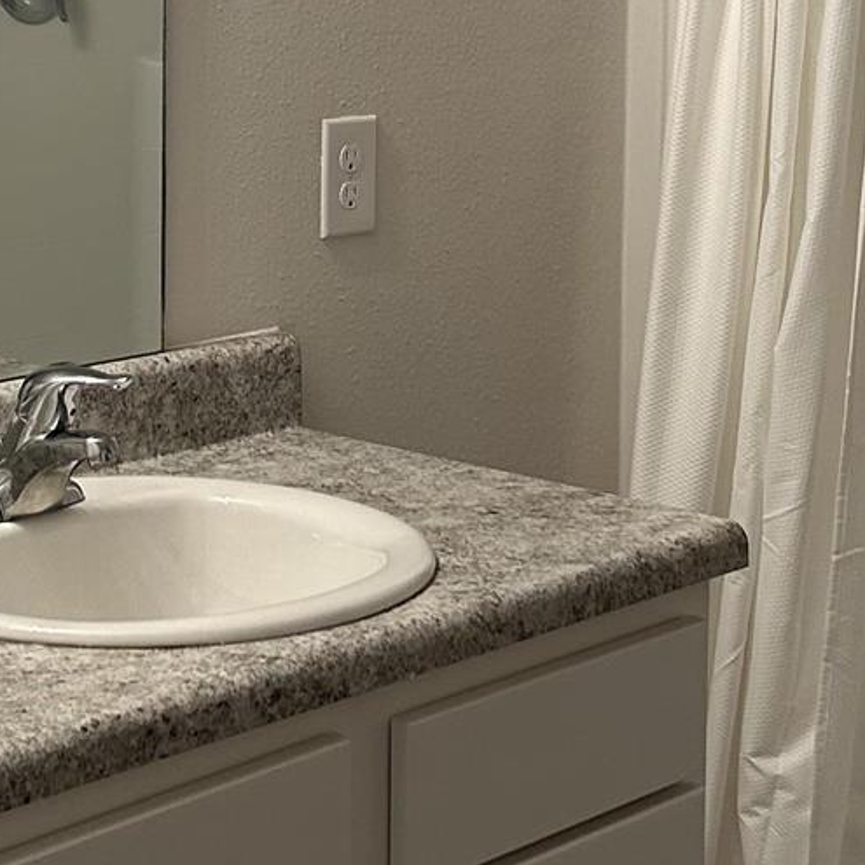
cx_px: 197
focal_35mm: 95
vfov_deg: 18.1
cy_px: 152
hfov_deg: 18.2
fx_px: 2686
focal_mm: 5.7
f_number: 1.5
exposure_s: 1/60
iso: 125
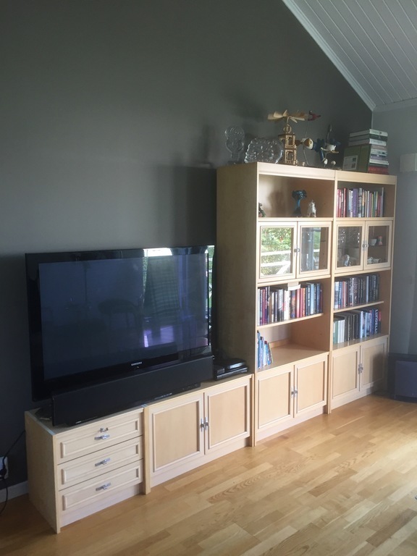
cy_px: 278
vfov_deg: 61.7
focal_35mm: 29
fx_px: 466
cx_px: 208
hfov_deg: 48.2
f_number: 2.2
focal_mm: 4.15
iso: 40
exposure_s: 1/30
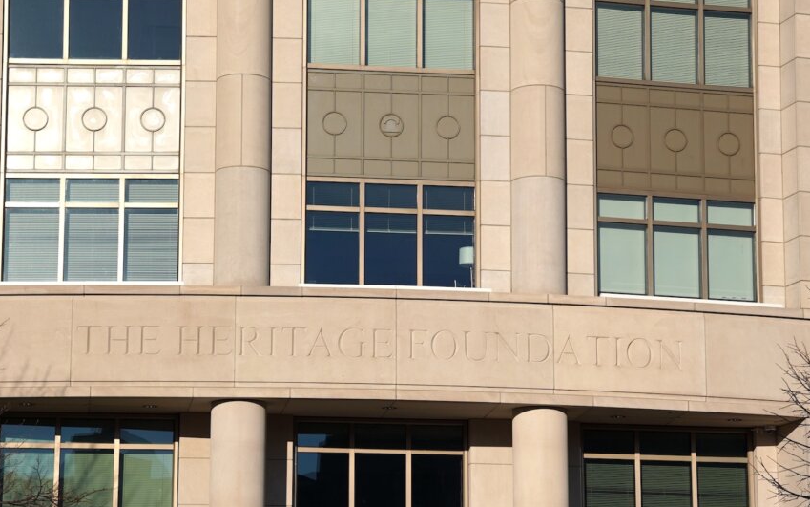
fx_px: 2034
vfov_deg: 14.2
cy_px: 340
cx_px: 411
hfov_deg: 22.5
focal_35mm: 92
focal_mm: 47.4
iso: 100
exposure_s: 1/2000
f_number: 4.5
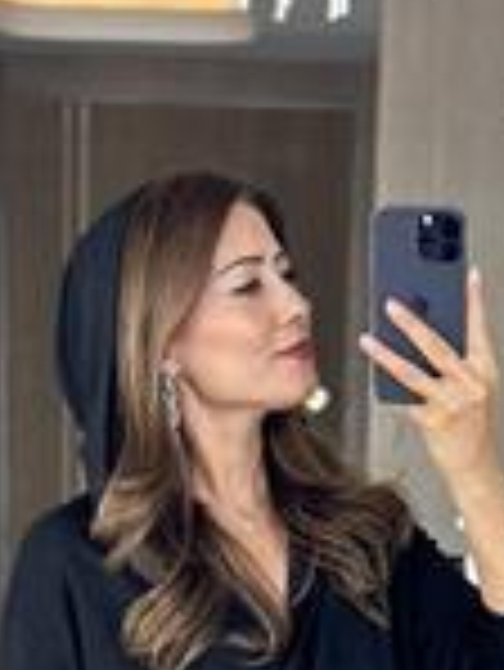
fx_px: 3160
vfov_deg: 11.6
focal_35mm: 163
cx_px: 238
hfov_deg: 9.1
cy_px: 1030
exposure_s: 1/87
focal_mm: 6.86
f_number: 1.78
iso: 125
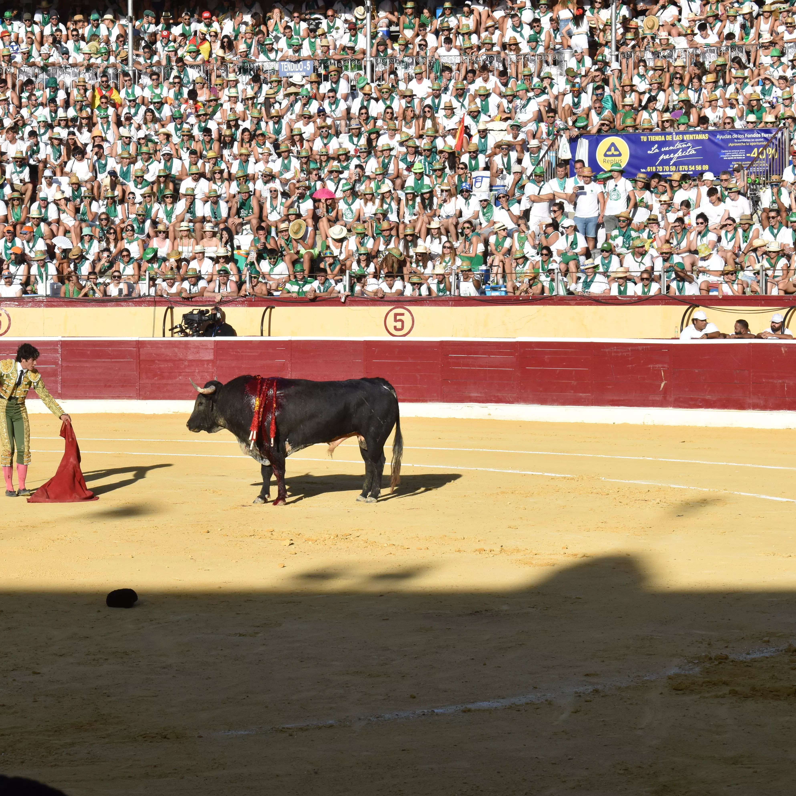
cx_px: 207
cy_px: 399
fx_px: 2748
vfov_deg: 16.5
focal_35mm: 106
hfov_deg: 16.4
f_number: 11
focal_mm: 55
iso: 400
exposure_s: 1/500
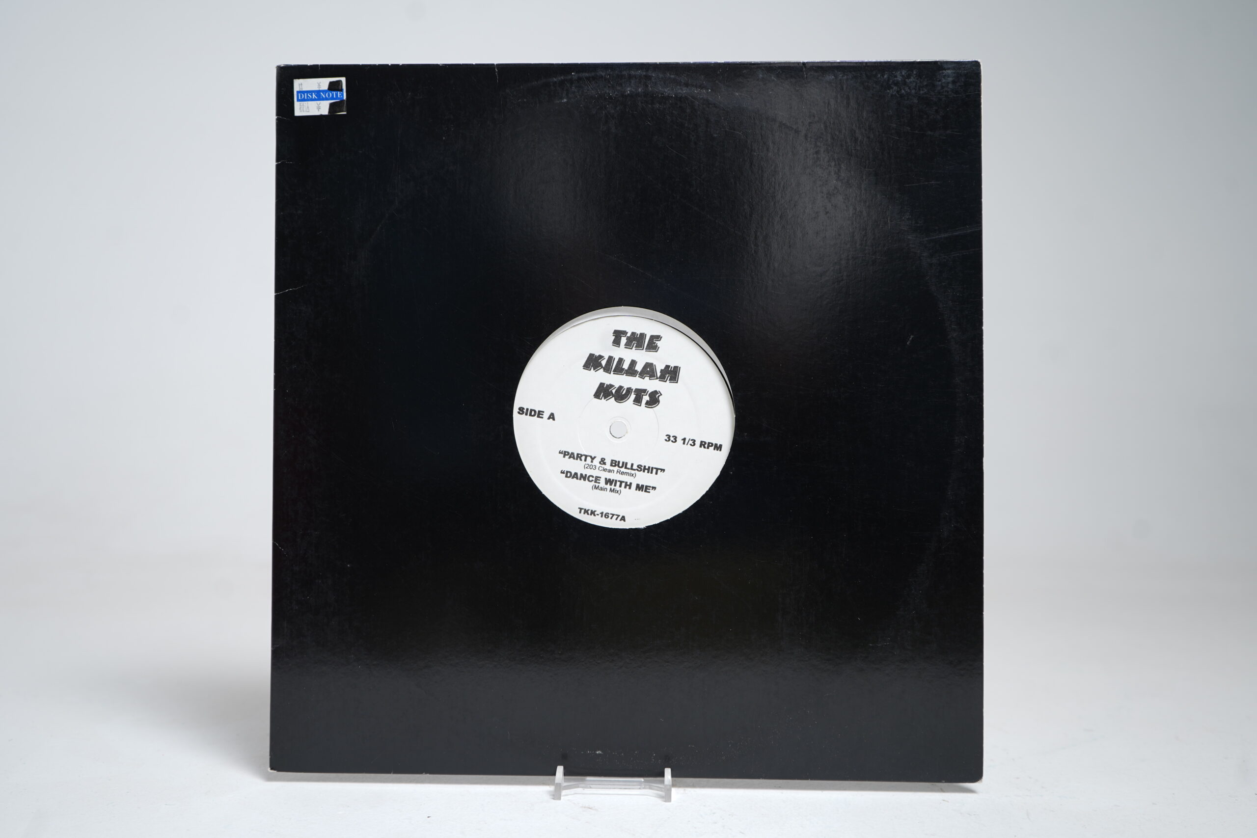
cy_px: 419
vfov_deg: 38.9
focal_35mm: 34
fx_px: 1187
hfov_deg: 55.8
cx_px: 628
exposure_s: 1/5
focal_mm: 34
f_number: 5
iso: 64
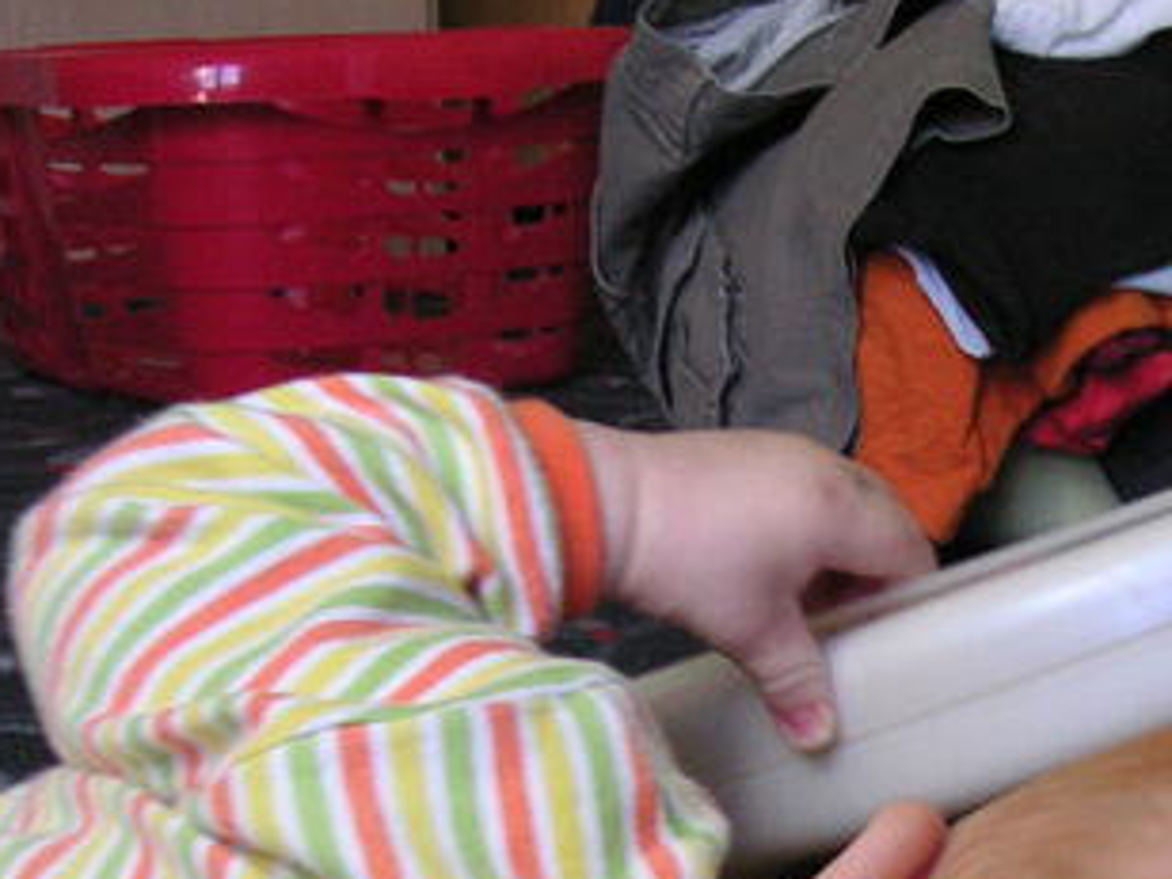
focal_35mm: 96
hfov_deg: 20.4
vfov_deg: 15.2
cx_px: 807
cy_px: 830
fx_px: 3250
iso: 80
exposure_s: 1/45
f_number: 2.8
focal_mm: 6.1
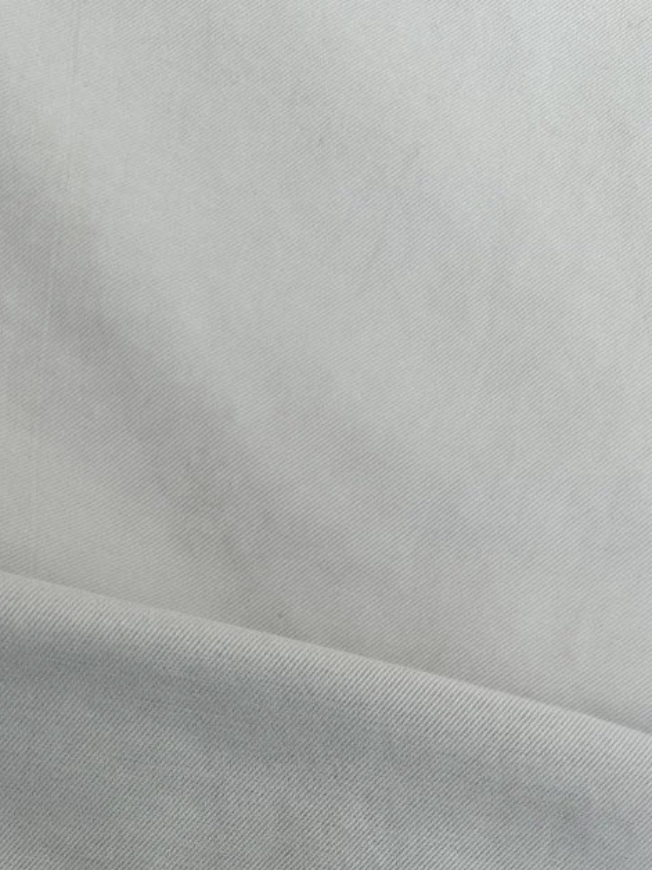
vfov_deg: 30.7
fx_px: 1381
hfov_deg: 26.0
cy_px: 985
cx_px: 114
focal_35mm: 55
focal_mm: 6.86
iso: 64
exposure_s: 1/131
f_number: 1.78
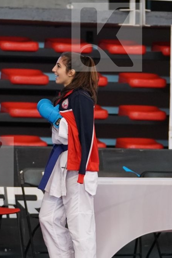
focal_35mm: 354
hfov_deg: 3.9
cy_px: 171
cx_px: 107
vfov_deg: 5.8
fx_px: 2537
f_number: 2.8
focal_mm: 134
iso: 3200
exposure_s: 1/1000
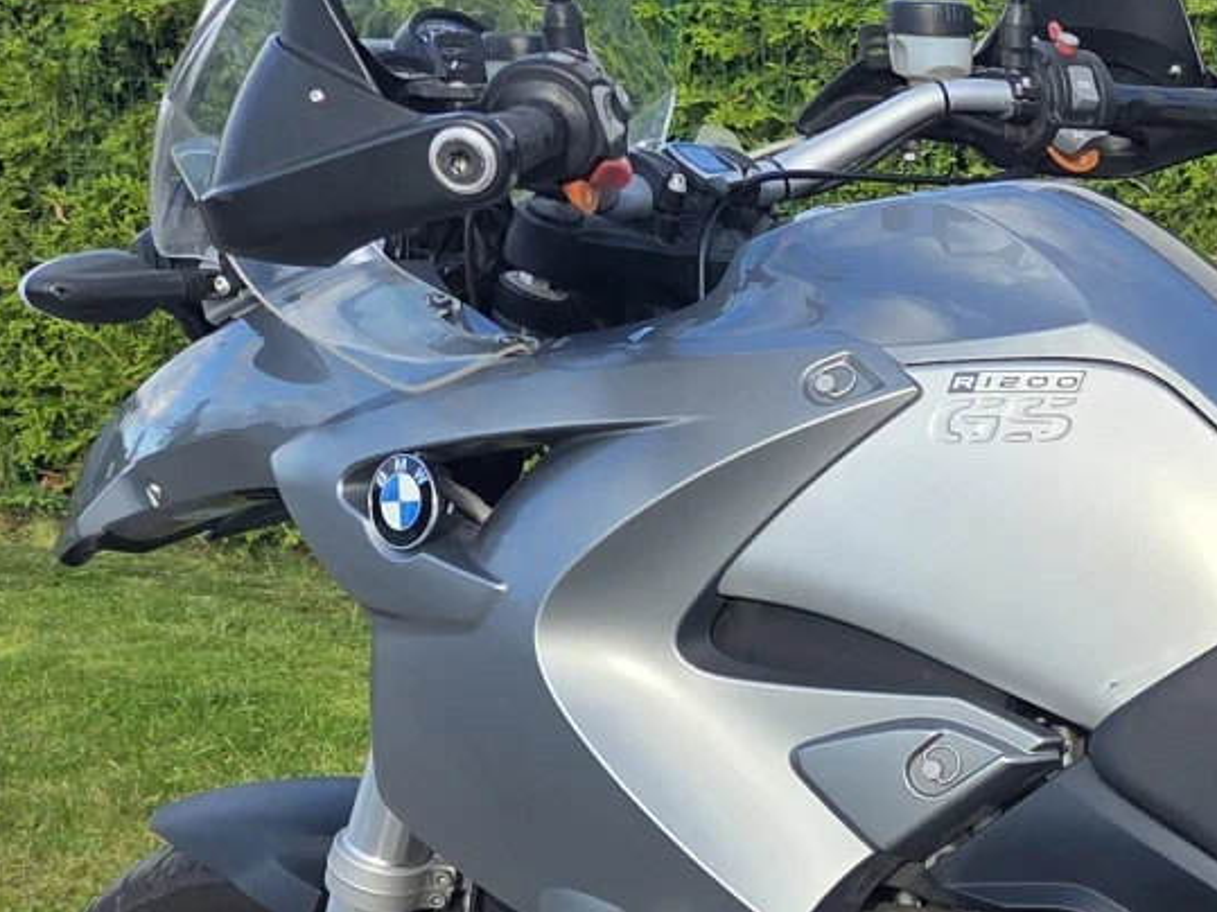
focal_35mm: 82
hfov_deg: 21.7
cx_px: 1547
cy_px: 914
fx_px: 2882
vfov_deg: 17.6
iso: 80
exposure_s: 1/1930
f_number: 1.8
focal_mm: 5.4
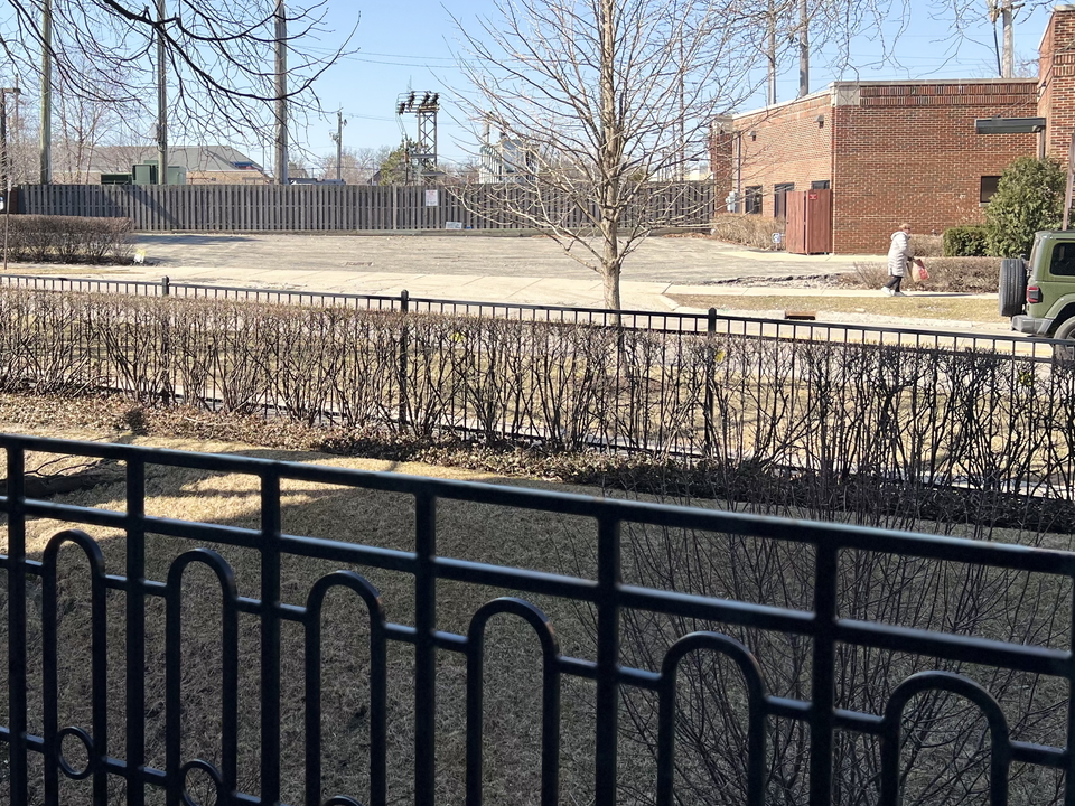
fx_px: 1211
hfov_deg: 46.6
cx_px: 302
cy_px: 266
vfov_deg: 36.4
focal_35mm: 39
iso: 50
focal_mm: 5.7
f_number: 1.5
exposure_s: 1/2299
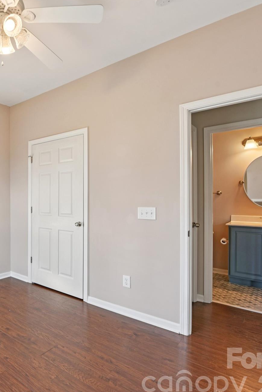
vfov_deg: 78.6
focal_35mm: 22
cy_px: 201
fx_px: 240
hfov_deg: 49.3
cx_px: 14
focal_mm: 14
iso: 200
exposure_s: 1/60
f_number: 8
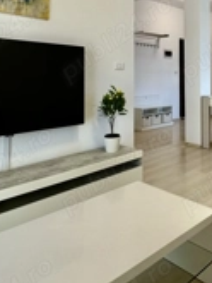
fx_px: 277
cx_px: 176
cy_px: 67
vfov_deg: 51.4
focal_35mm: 34
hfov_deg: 39.8
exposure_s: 1/100
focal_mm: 2.22
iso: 125
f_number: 2.2
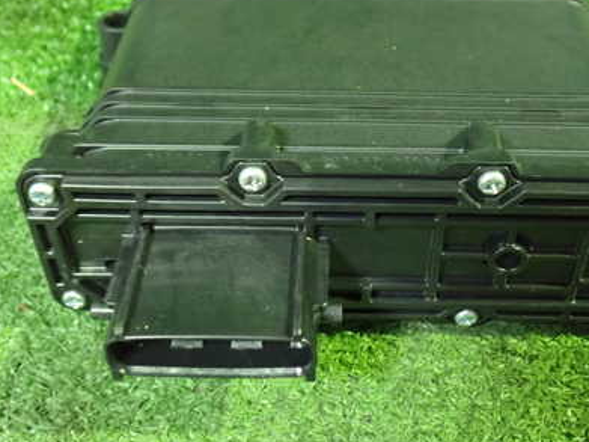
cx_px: 342
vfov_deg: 31.5
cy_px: 196
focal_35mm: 46
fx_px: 782
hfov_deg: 41.1
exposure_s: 1/30
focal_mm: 5.4
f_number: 2.3
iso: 1250
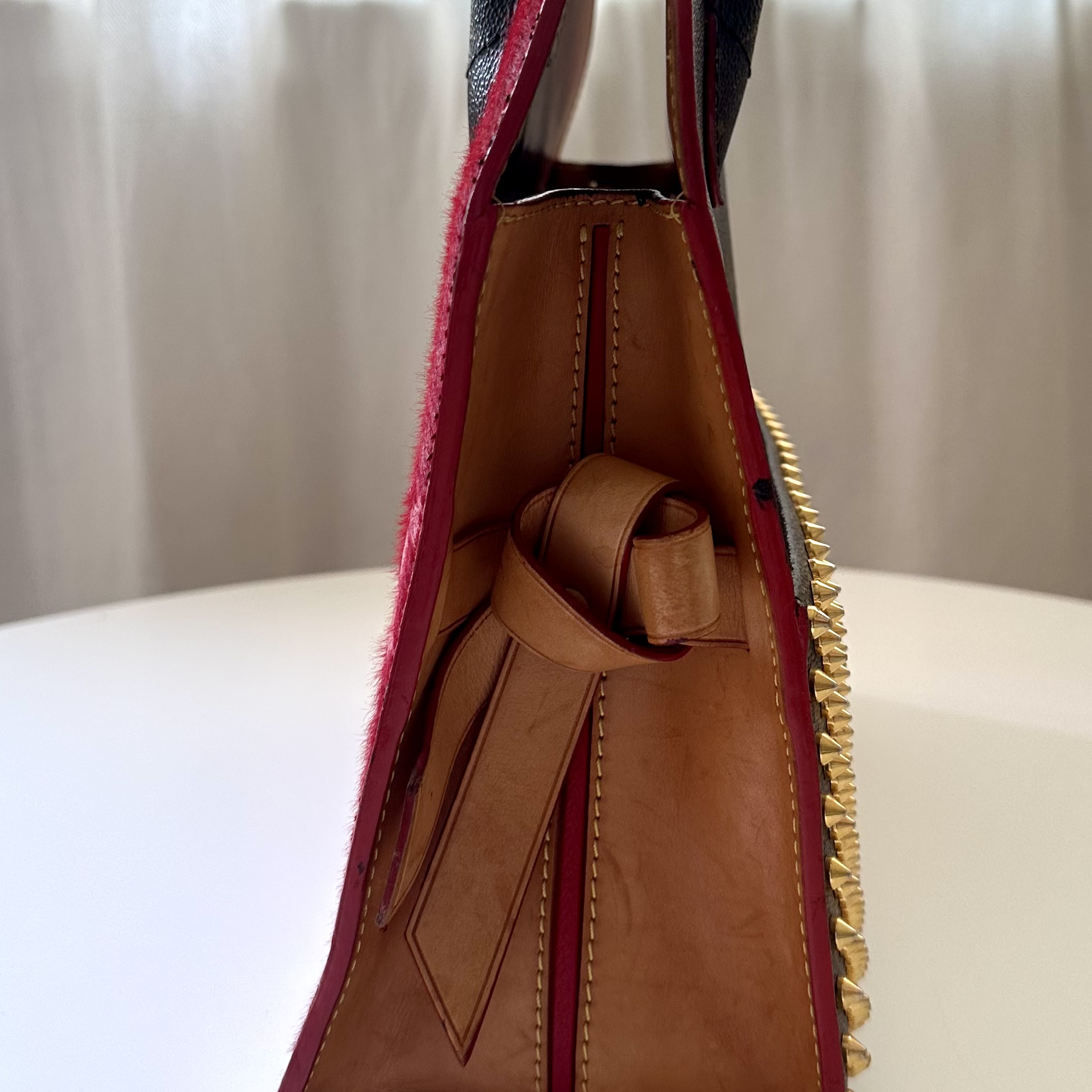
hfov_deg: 40.9
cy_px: 379
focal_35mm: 41
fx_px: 1463
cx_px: 611
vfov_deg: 40.5
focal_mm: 6.86
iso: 100
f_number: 1.78
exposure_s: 1/121
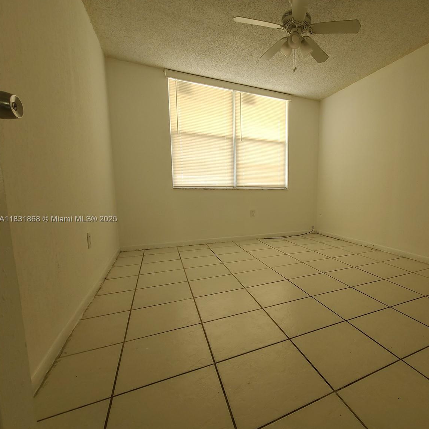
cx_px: 296
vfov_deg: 87.4
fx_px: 224
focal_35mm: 16
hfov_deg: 83.5
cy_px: 220
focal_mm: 2.2
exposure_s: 1/59
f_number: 2.2
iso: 80
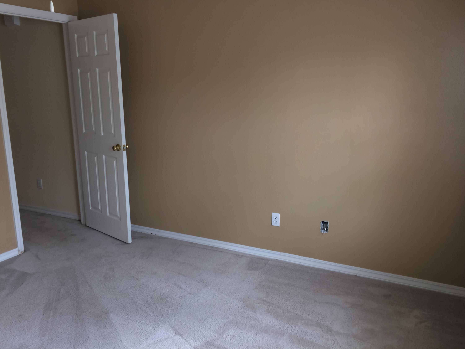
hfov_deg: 61.7
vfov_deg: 48.2
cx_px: 232
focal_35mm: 29
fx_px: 390
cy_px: 174
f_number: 2.2
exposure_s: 1/30
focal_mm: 4.15
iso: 40
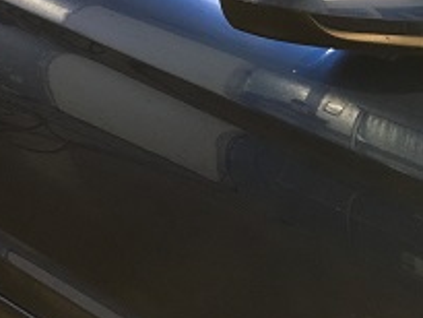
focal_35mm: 65
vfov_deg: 21.5
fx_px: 795
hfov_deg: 28.2
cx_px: 14
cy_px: -24
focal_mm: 4.15
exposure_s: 1/30
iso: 200
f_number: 2.2
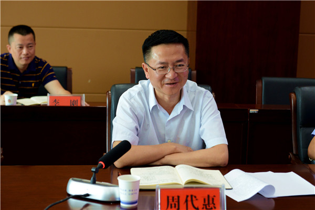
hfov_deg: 28.8
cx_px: 158
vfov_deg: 19.5
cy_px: 105
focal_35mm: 70
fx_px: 612
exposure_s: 1/160
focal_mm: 70
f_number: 3.5
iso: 1600
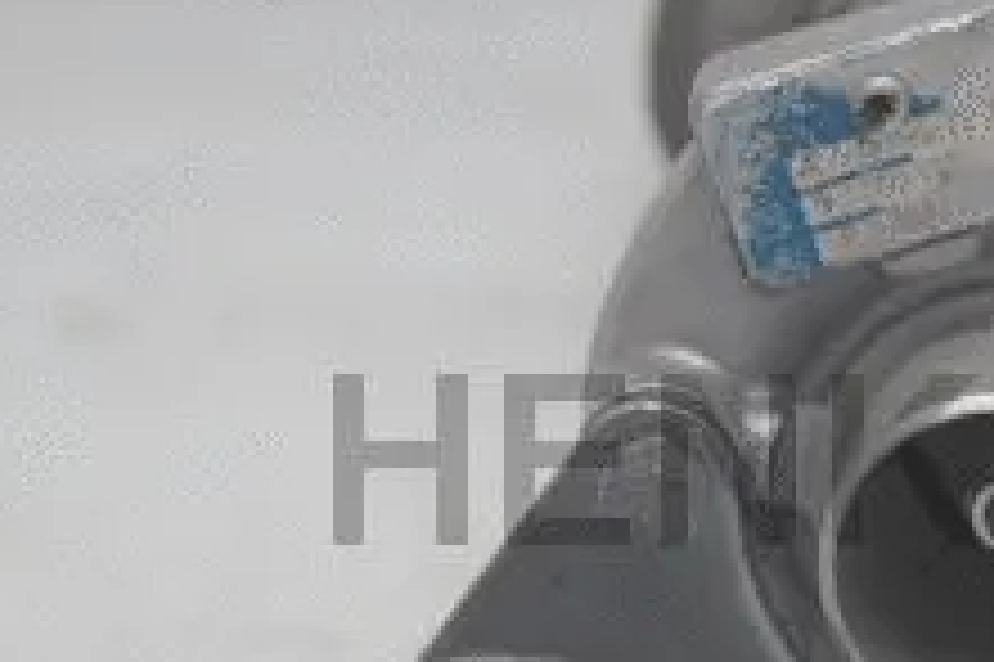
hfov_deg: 9.1
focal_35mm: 223
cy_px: 462
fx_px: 6162
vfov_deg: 6.1
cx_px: 1221
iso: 1250
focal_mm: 55
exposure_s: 1/160
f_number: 5.6
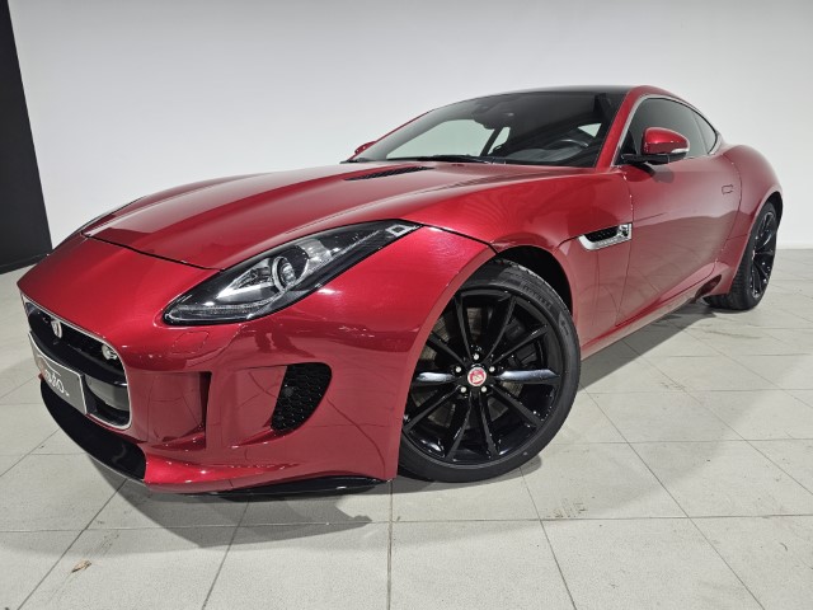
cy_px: 305
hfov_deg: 73.9
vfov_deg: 58.9
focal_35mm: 23
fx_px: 540
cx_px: 406
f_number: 1.7
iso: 125
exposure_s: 1/100
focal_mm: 6.3
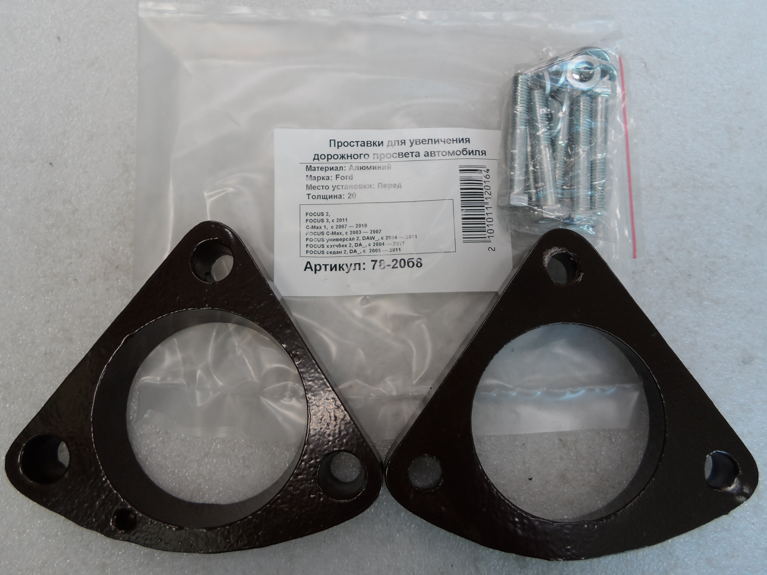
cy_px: 288
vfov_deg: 54.9
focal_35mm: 25
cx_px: 384
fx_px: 554
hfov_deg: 69.4
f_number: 2.5
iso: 80
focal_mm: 4.5
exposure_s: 1/60
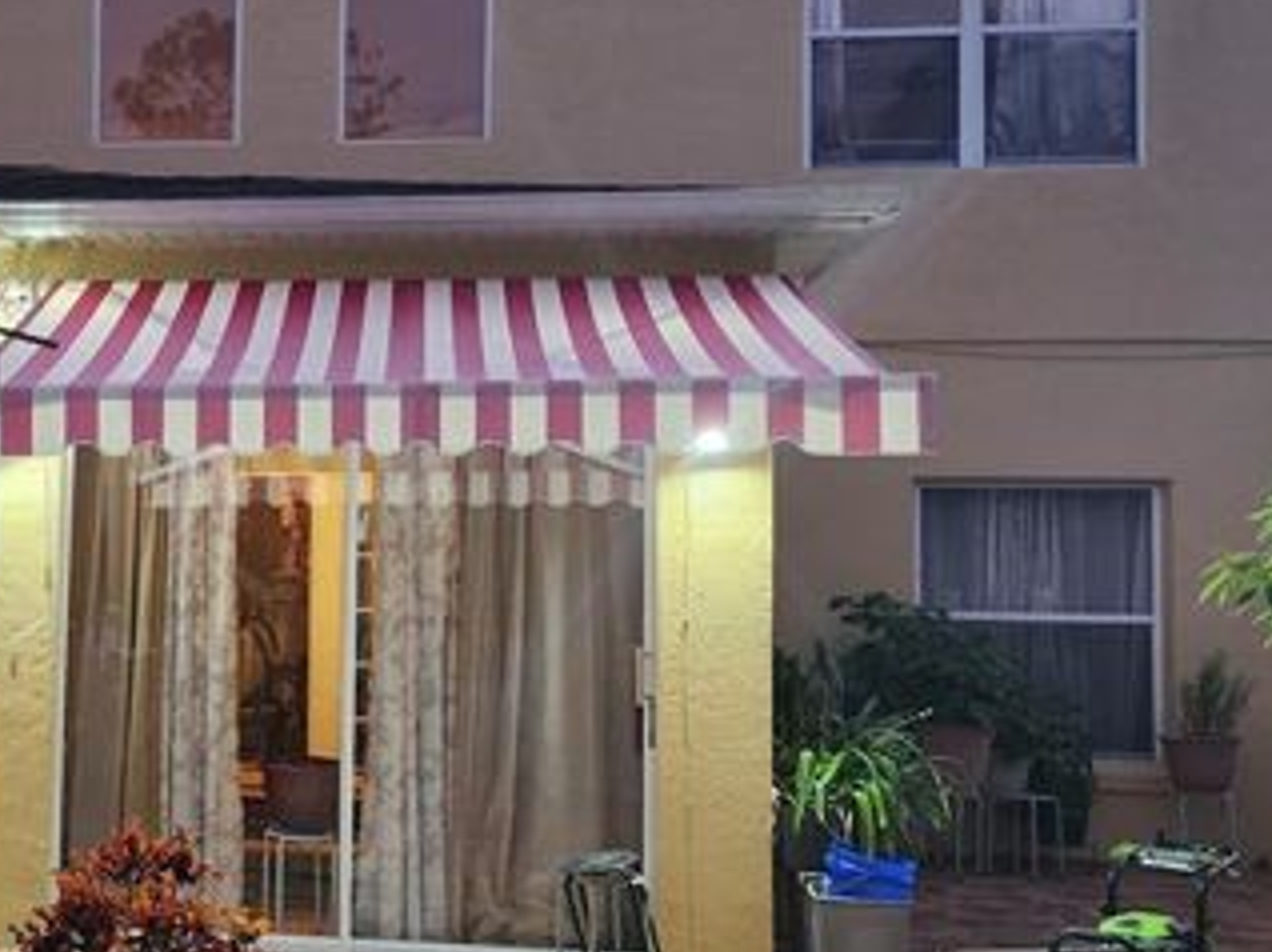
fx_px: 1873
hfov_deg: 35.4
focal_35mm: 51
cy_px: 520
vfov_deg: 28.5
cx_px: 134
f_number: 1.8
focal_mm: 6.4
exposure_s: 1/120
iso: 500
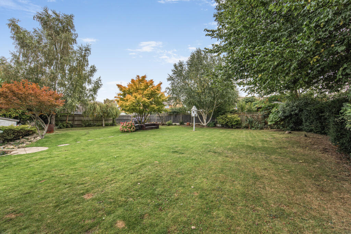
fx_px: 176
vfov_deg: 67.4
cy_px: 117
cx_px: 176
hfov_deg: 90.0
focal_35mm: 18
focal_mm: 18
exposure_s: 1/60
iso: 80
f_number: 8
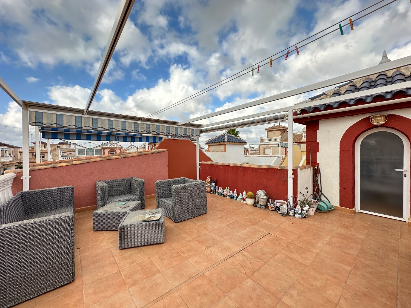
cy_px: 154
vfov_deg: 85.7
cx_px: 206
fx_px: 166
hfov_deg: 102.1
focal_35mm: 14
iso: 40
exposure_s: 1/396
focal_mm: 2.22
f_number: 2.2
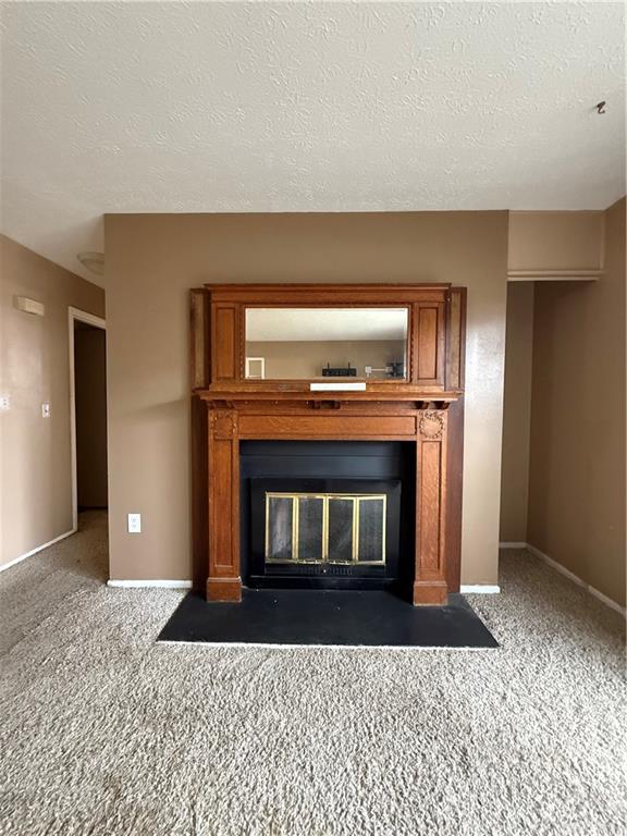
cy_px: 418
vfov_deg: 102.1
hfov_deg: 85.7
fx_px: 338
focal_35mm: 14
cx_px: 314
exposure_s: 1/60
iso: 1000
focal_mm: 2.22
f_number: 2.2
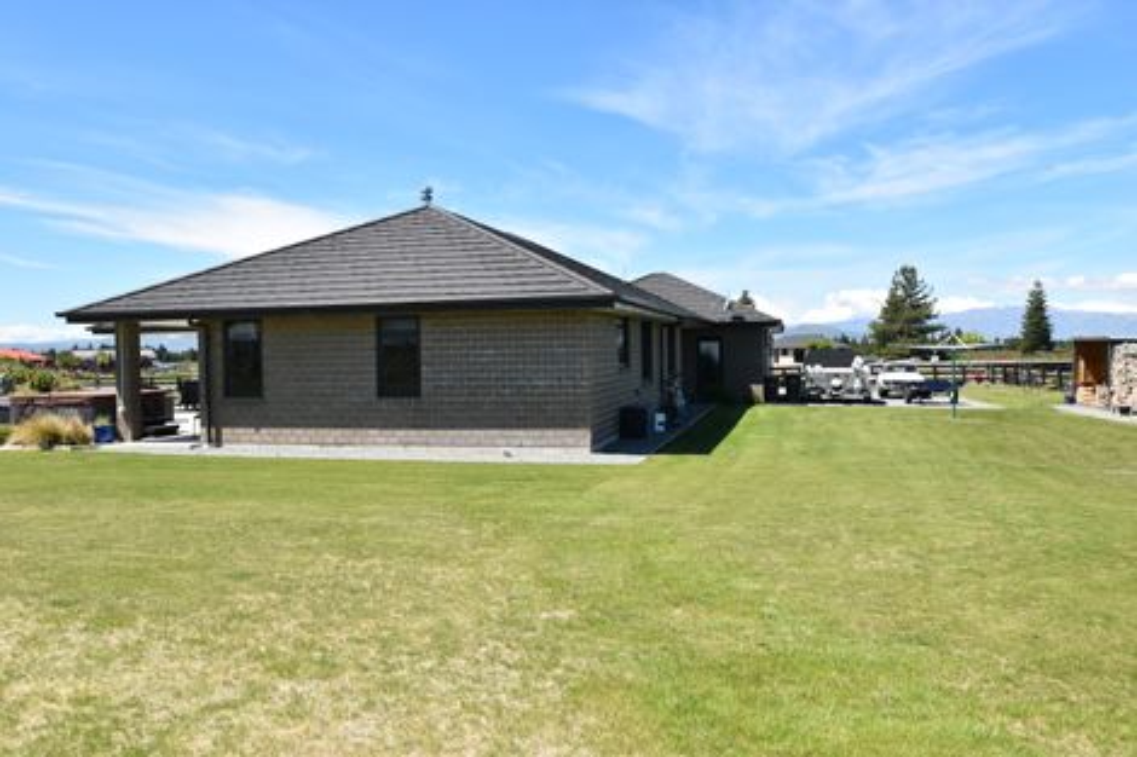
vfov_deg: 45.6
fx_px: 900
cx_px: 568
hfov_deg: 64.6
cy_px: 378
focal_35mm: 28
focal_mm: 19
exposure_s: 1/400
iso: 200
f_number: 10
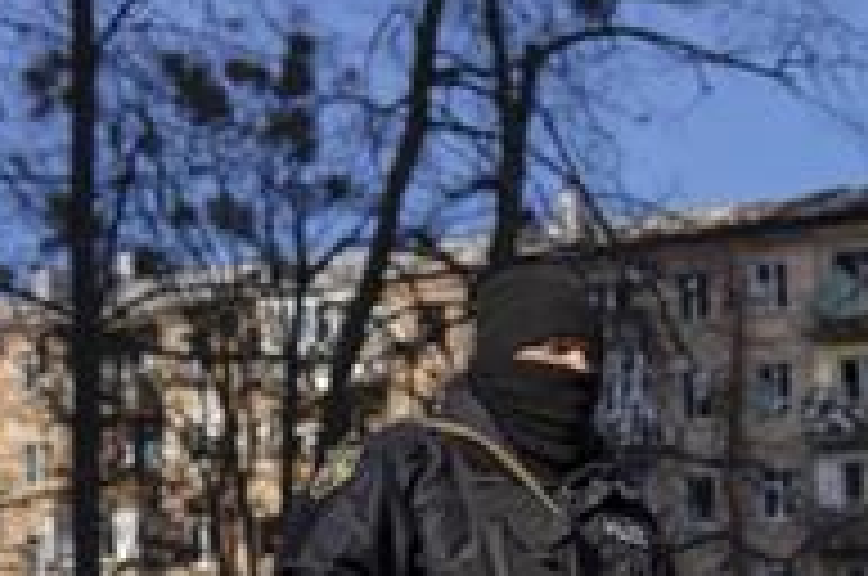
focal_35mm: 81
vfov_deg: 15.7
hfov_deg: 21.5
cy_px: 808
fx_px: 1950
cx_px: 1255
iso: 100
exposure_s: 1/1250
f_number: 2.8
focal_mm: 24
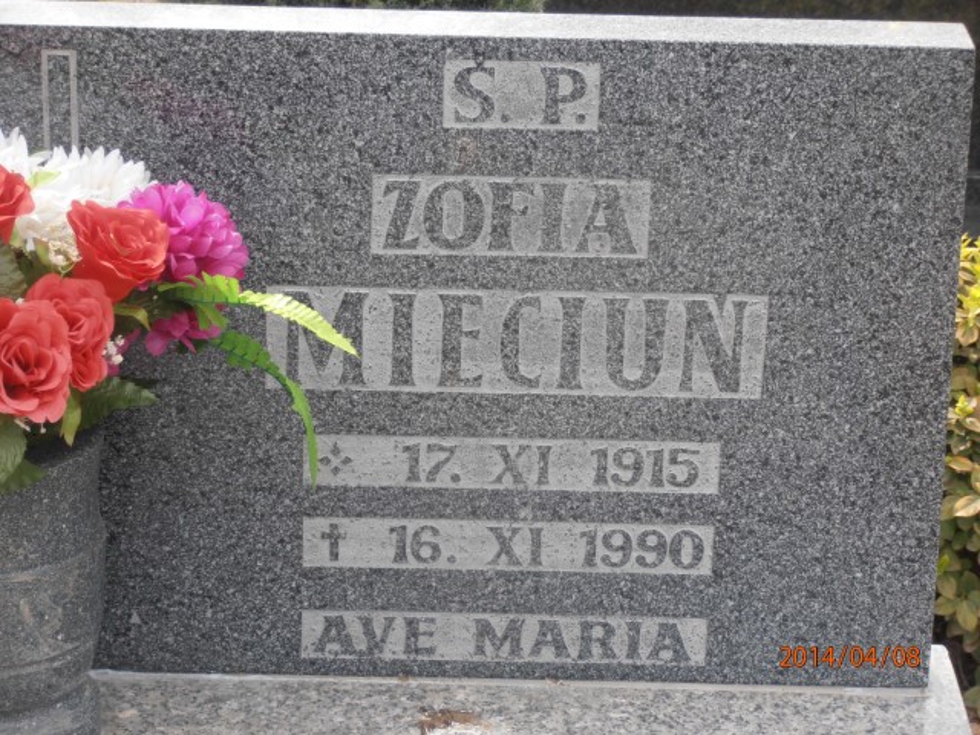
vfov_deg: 10.7
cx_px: 490
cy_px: 368
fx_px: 3907
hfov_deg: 14.3
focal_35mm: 138
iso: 80
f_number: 5.8
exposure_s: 1/100
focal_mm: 24.39
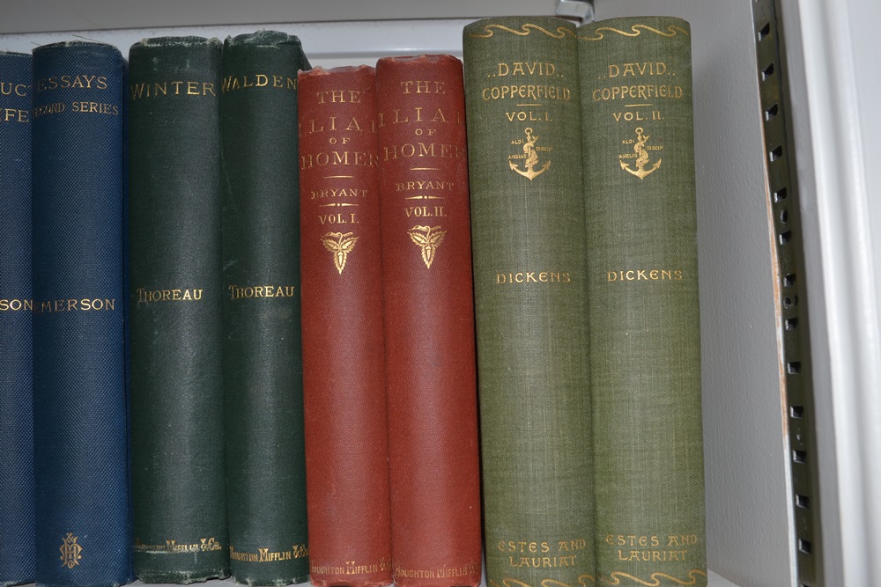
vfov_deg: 40.0
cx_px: 440
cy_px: 294
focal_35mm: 33
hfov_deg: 57.2
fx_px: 808
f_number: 8
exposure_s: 1/60
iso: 100
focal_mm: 22
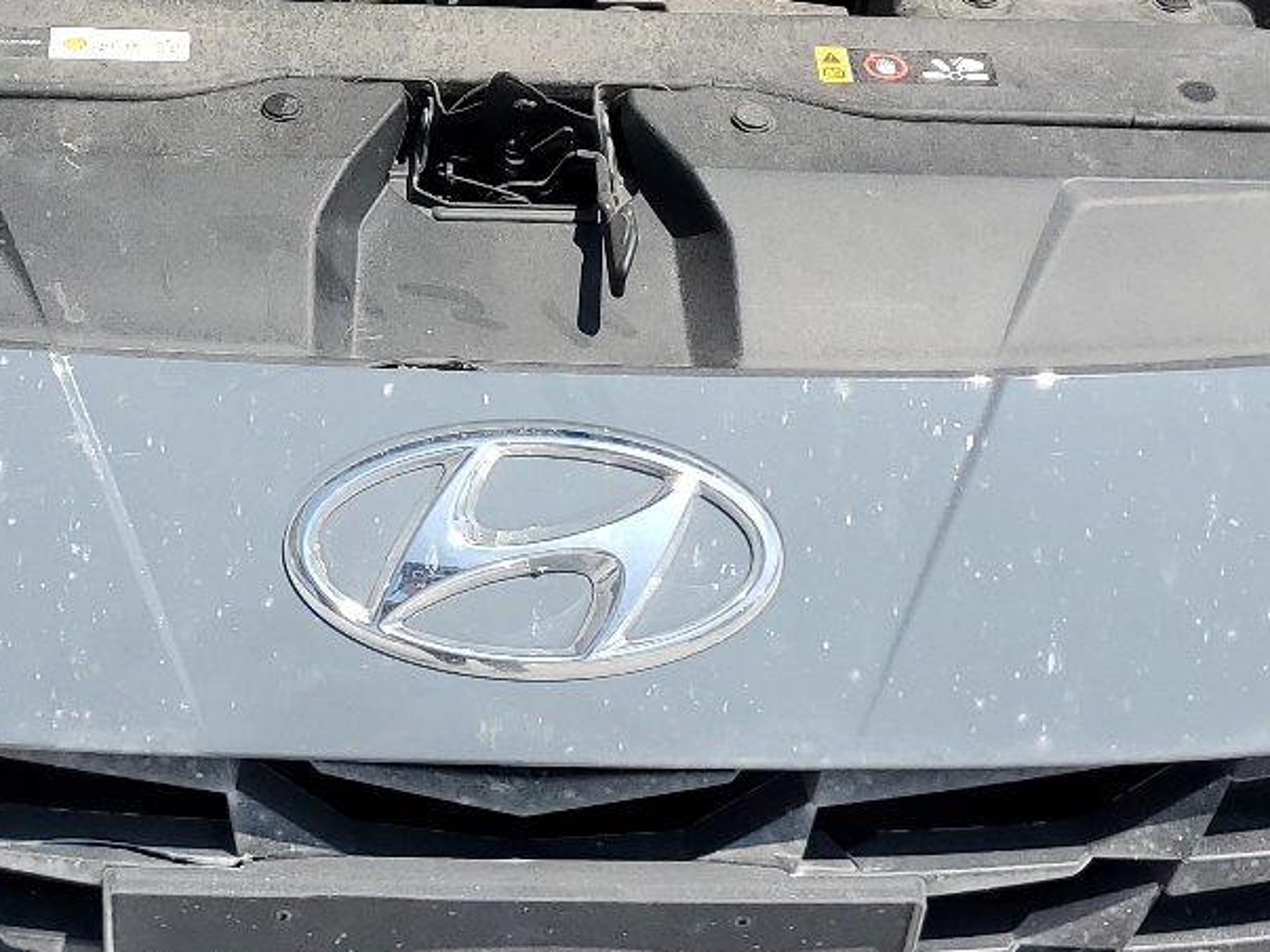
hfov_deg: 27.9
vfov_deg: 20.9
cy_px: 107
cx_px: 394
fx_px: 2531
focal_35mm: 69
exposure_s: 1/2500
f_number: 1.5
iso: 50
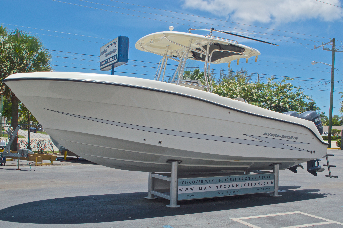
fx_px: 343
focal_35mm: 36
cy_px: 114
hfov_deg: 53.2
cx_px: 172
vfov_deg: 36.8
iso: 100
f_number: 11
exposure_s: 1/60
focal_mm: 24
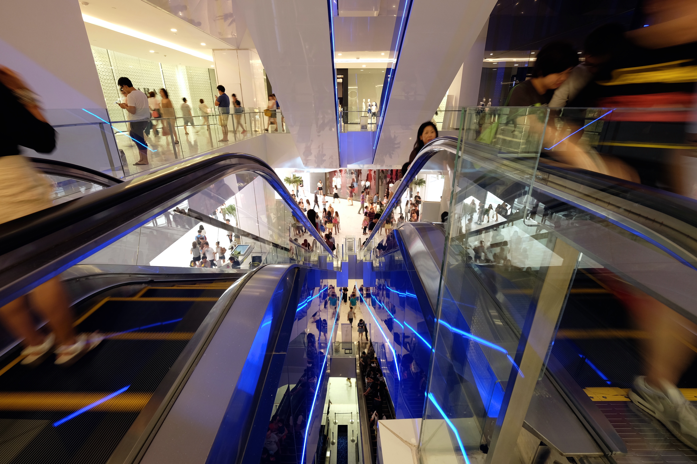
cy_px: 232
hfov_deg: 100.4
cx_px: 348
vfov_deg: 77.3
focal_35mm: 15
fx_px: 290
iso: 400
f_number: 6.4
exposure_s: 1/10
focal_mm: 10
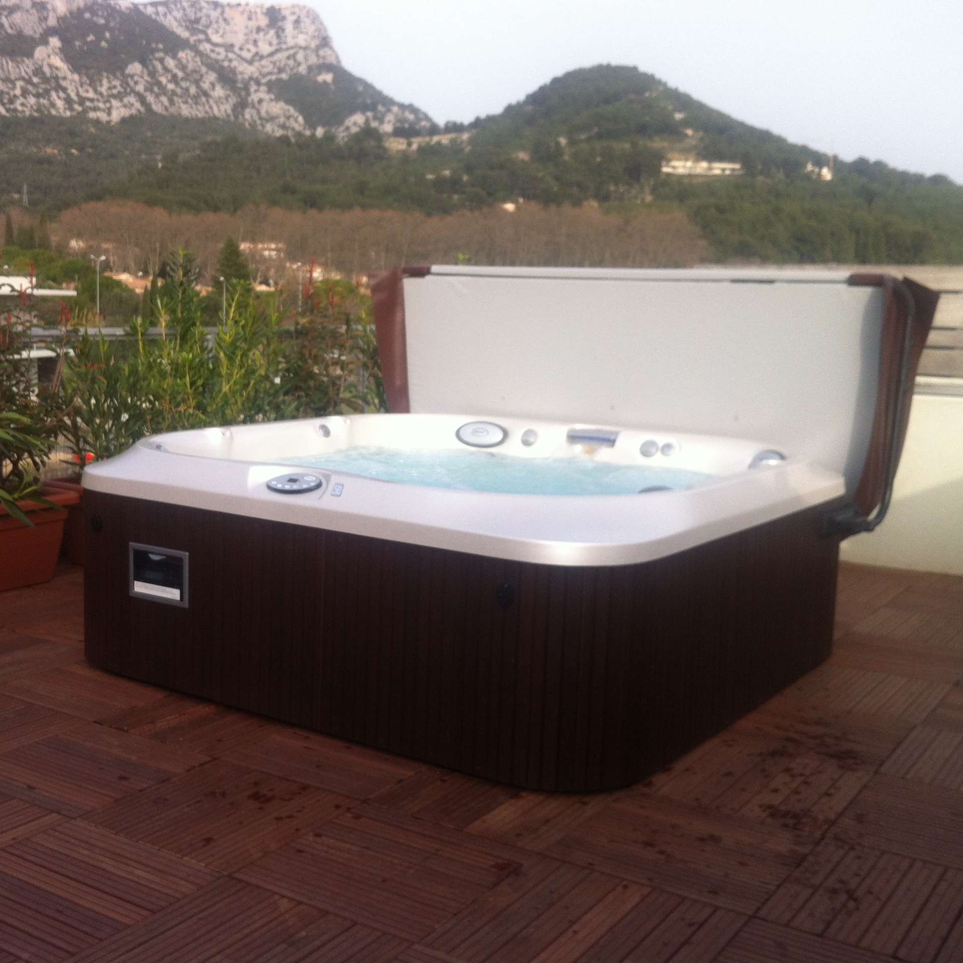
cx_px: 395
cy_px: 479
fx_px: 1322
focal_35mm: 42
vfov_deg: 40.0
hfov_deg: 39.9
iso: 80
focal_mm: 3.85
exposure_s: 1/425
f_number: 2.8
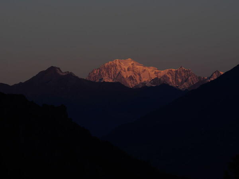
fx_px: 1933
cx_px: 120
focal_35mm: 280
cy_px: 90
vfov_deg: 5.3
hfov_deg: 7.1
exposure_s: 1/500
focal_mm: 140
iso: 250
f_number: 8
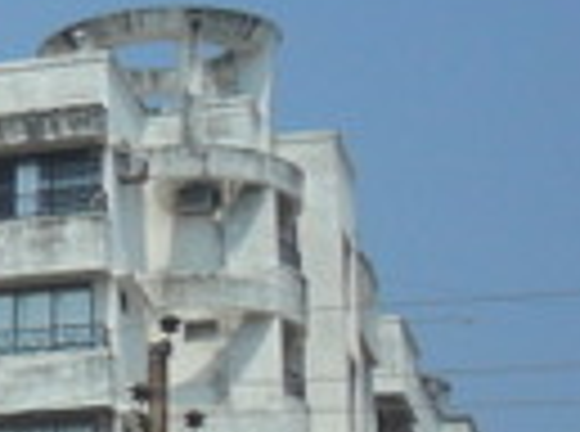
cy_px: 416
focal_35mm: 194
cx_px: -1120
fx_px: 3241
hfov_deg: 8.6
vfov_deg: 7.6
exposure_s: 1/250
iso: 100
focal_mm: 5.7
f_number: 9.4
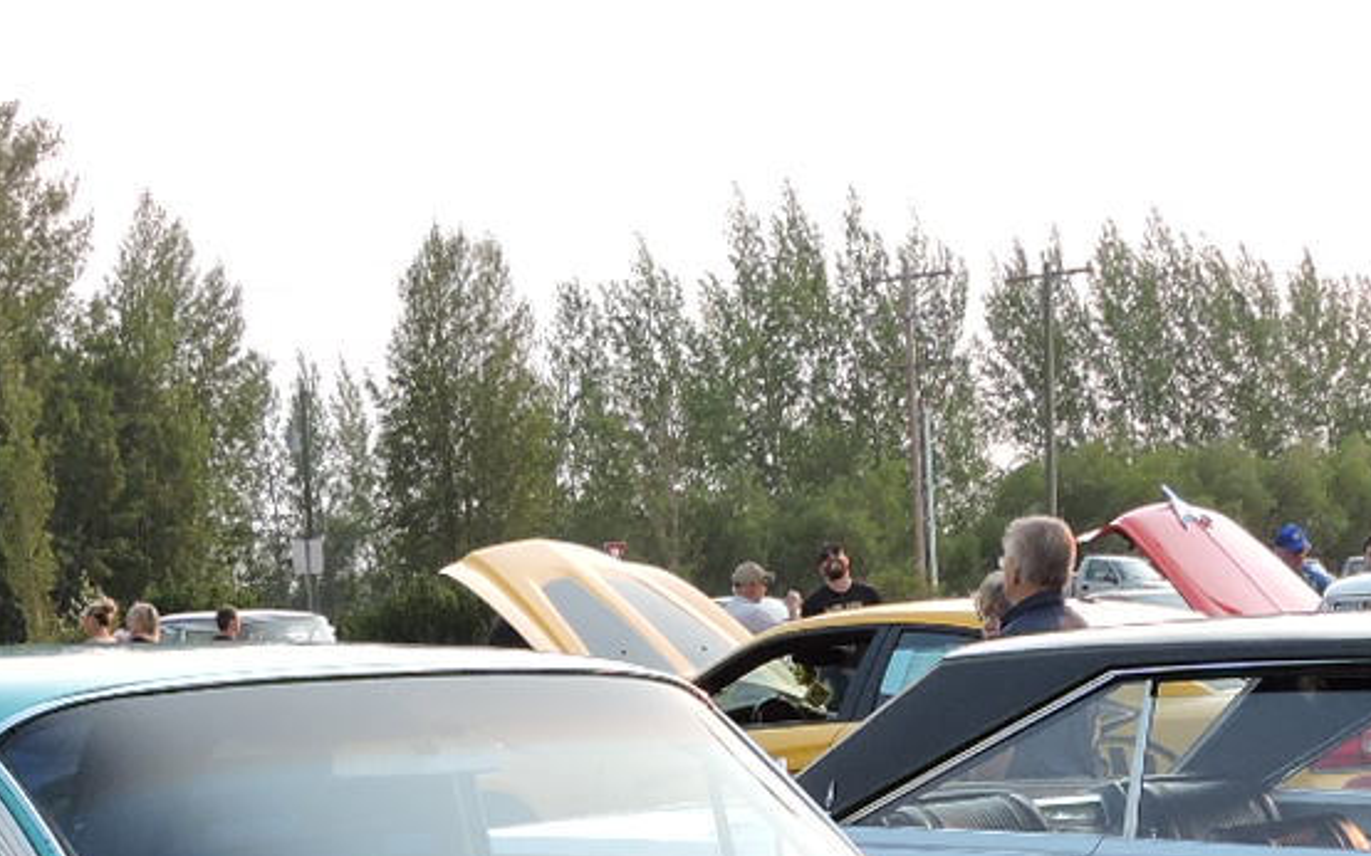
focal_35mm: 101
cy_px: 1467
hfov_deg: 20.5
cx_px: 431
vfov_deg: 12.1
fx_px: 3773
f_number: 3.6
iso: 100
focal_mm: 5.9
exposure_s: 1/250
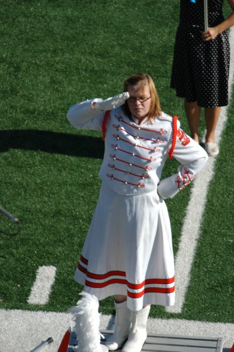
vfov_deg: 3.4
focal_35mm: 600
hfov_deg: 2.3
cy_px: 176
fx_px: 5860
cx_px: 117
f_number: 5.6
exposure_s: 1/1250
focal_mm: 400
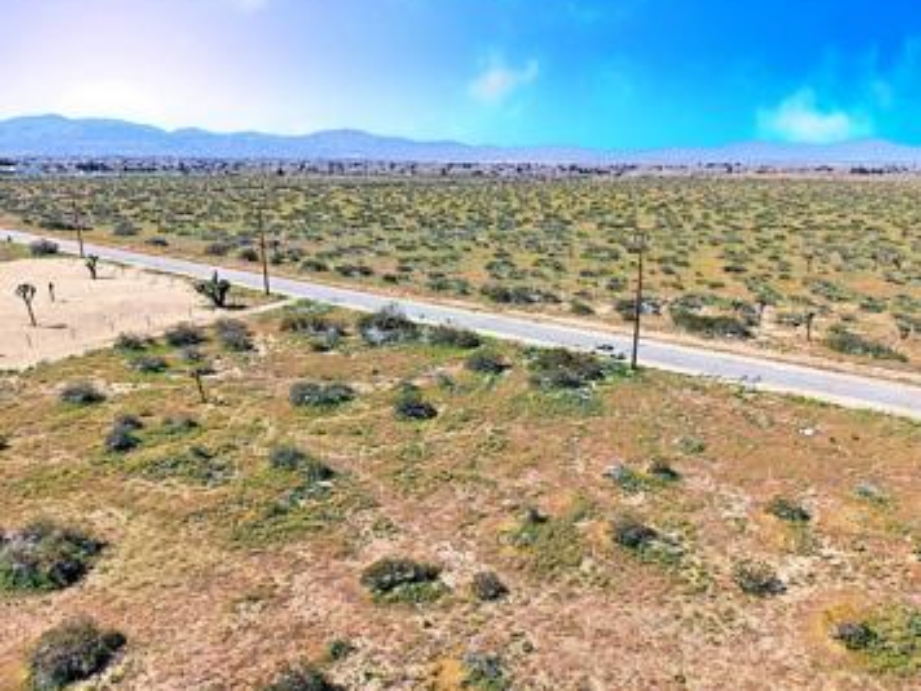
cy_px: 370
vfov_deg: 51.3
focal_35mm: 27
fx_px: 718
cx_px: 476
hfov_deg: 65.3
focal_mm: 8.67
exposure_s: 1/6000
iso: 160
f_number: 1.8
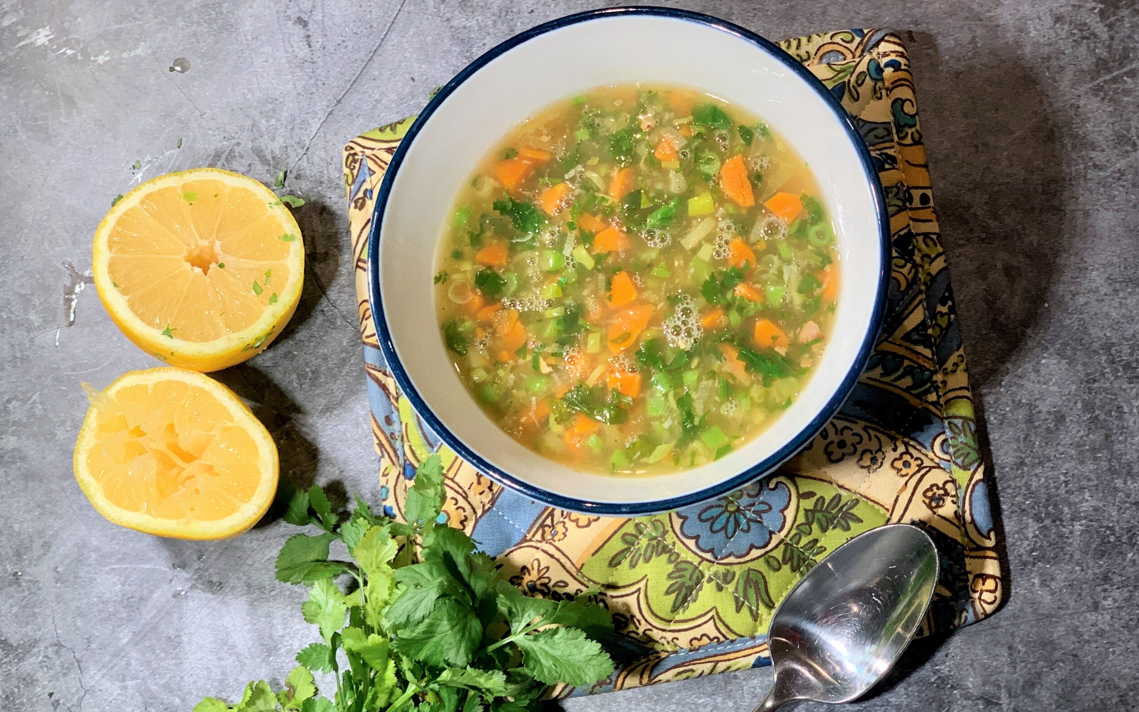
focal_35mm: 56
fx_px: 1738
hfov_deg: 36.3
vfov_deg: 23.1
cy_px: 431
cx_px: 569
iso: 80
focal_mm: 6
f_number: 2.4
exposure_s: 1/100
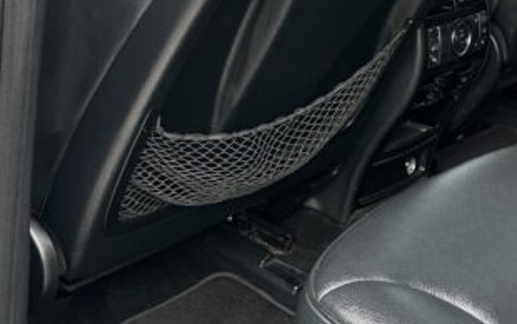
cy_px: 97
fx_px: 1184
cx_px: 412
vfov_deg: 15.5
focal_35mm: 84
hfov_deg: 24.3
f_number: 1.78
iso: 80
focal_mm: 6.86
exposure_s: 1/212
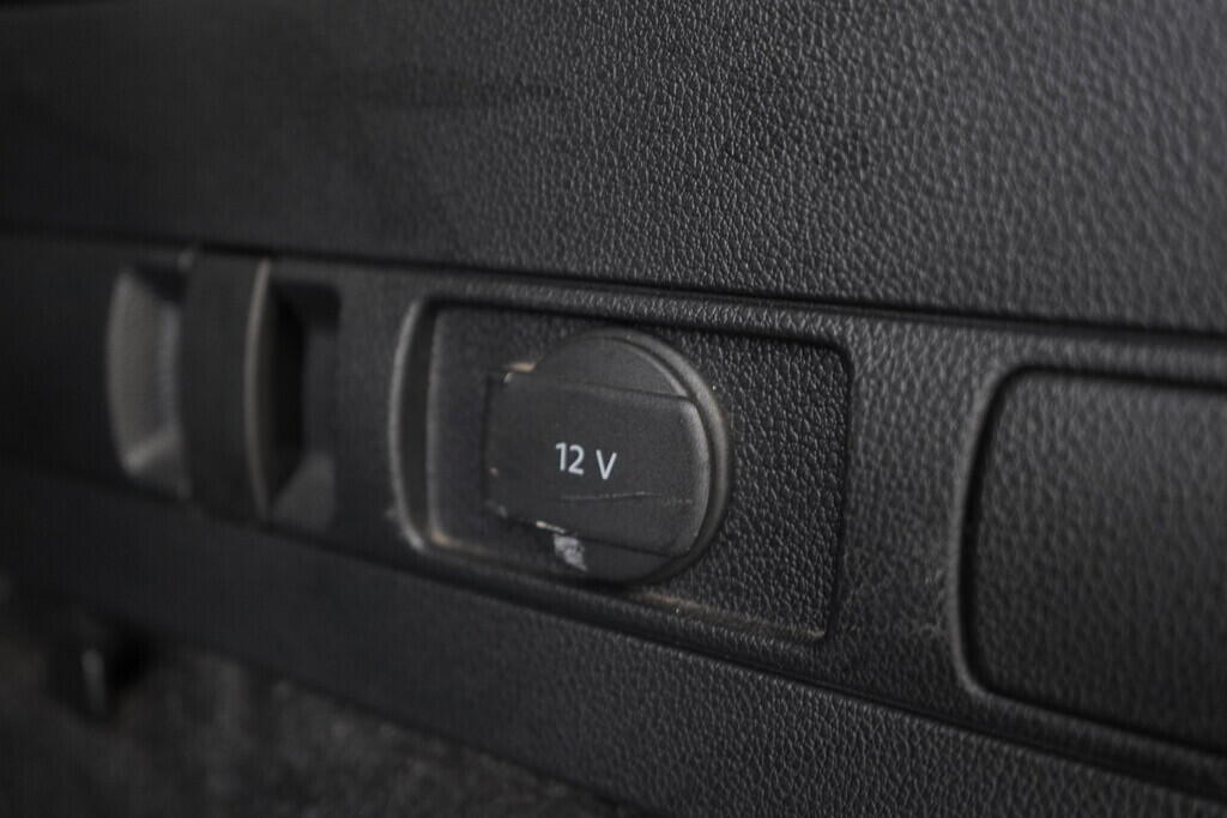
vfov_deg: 36.9
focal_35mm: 36
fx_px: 1227
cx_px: 614
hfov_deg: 53.1
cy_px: 409
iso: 1000
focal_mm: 24
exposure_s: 1/40
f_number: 2.8
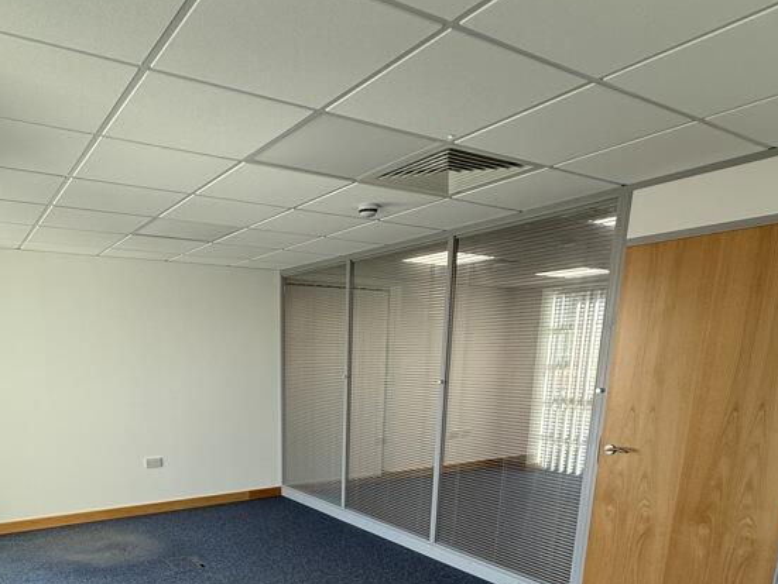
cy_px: 501
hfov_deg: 66.3
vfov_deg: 48.7
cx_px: 294
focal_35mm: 26
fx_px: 585
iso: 80
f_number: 2.2
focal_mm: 2.22
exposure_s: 1/100
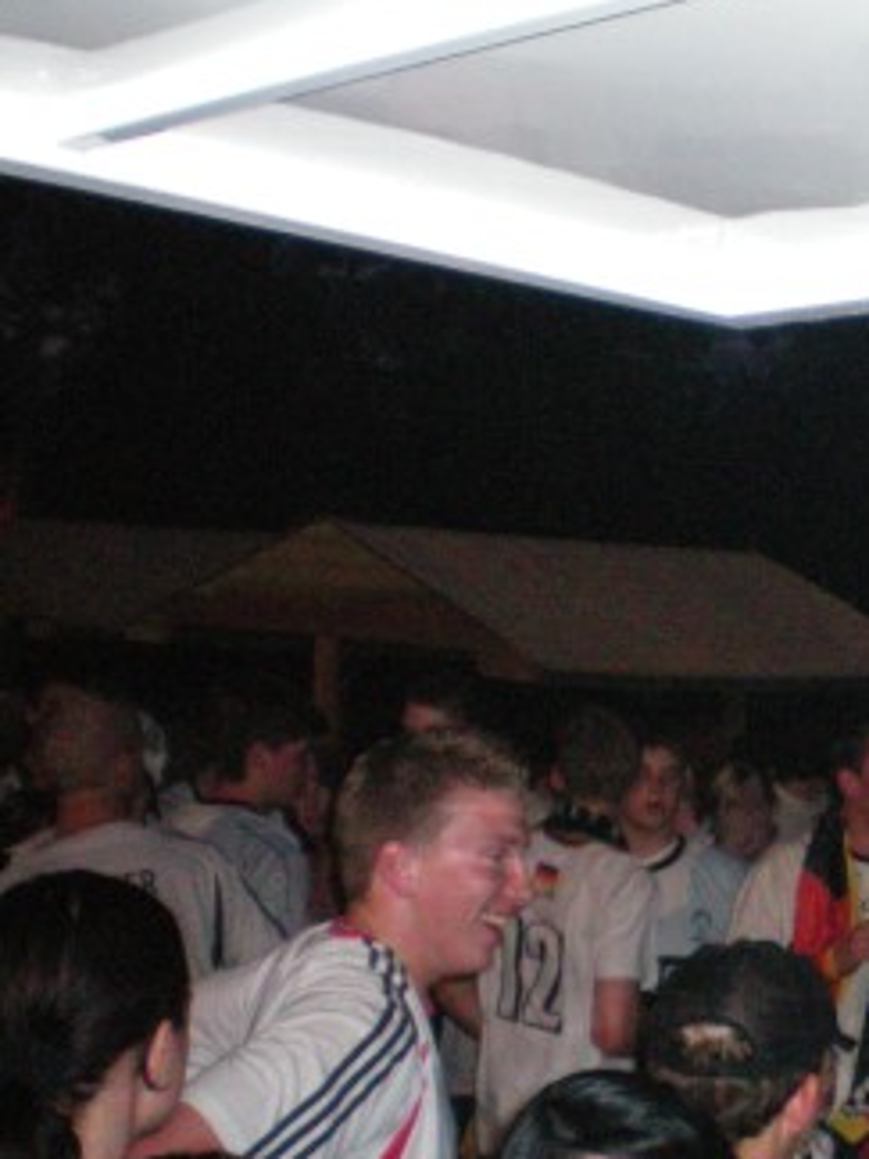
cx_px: 1116
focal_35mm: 75
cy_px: 844
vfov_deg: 25.7
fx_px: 2510
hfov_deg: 18.3
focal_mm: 6.3
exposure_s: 1/60
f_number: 3.1
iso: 400
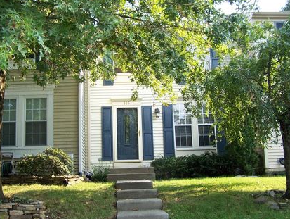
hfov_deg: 41.2
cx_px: 134
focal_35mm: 46
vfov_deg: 31.6
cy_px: 113
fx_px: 386
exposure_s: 1/160
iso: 80
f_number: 2.8
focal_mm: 6.3
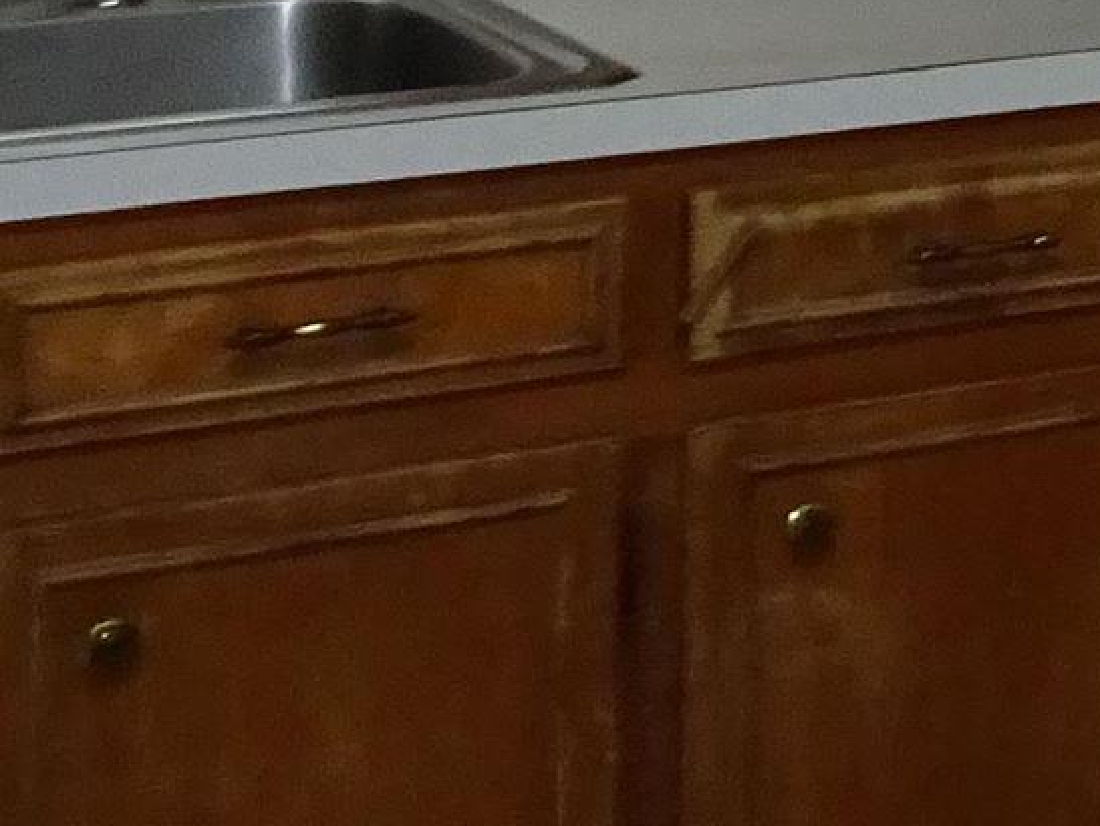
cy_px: -560
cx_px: 2450
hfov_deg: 12.3
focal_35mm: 135
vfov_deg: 10.5
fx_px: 4292
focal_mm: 4.1
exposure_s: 1/30
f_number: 3.5
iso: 400
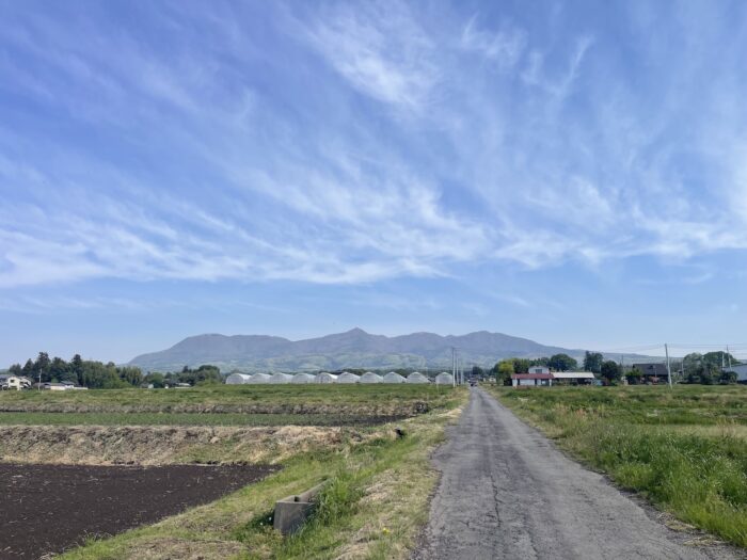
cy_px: 280
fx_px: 539
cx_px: 374
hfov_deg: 69.4
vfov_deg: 54.9
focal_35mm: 25
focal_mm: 5.1
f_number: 1.6
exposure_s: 1/4717
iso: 32
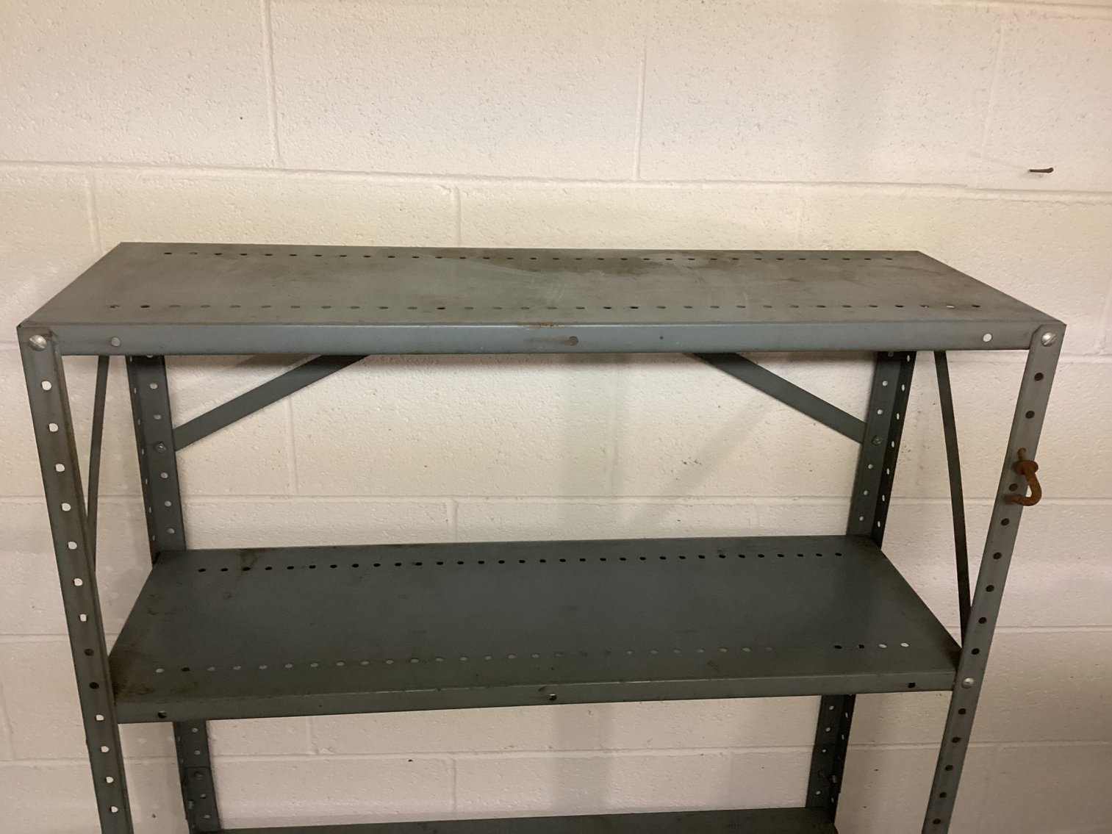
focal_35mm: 31
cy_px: 417
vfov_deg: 45.4
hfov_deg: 58.3
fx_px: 996
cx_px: 556
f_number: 2.4
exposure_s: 1/50
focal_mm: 3.3
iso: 320
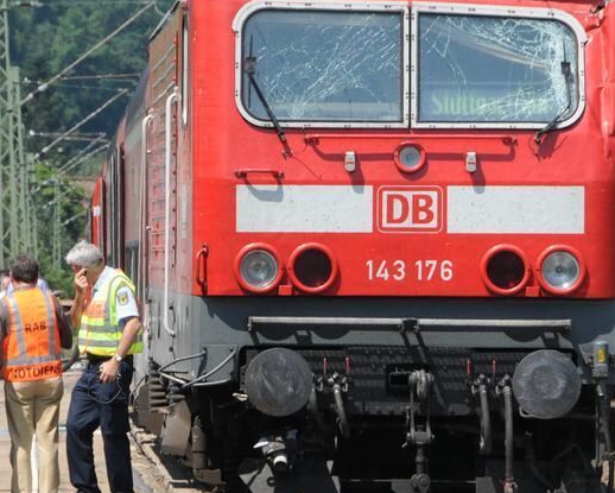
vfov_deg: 3.4
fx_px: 8396
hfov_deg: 4.2
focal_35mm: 461
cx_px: 272
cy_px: 235
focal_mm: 170
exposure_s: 1/500
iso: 500
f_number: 11
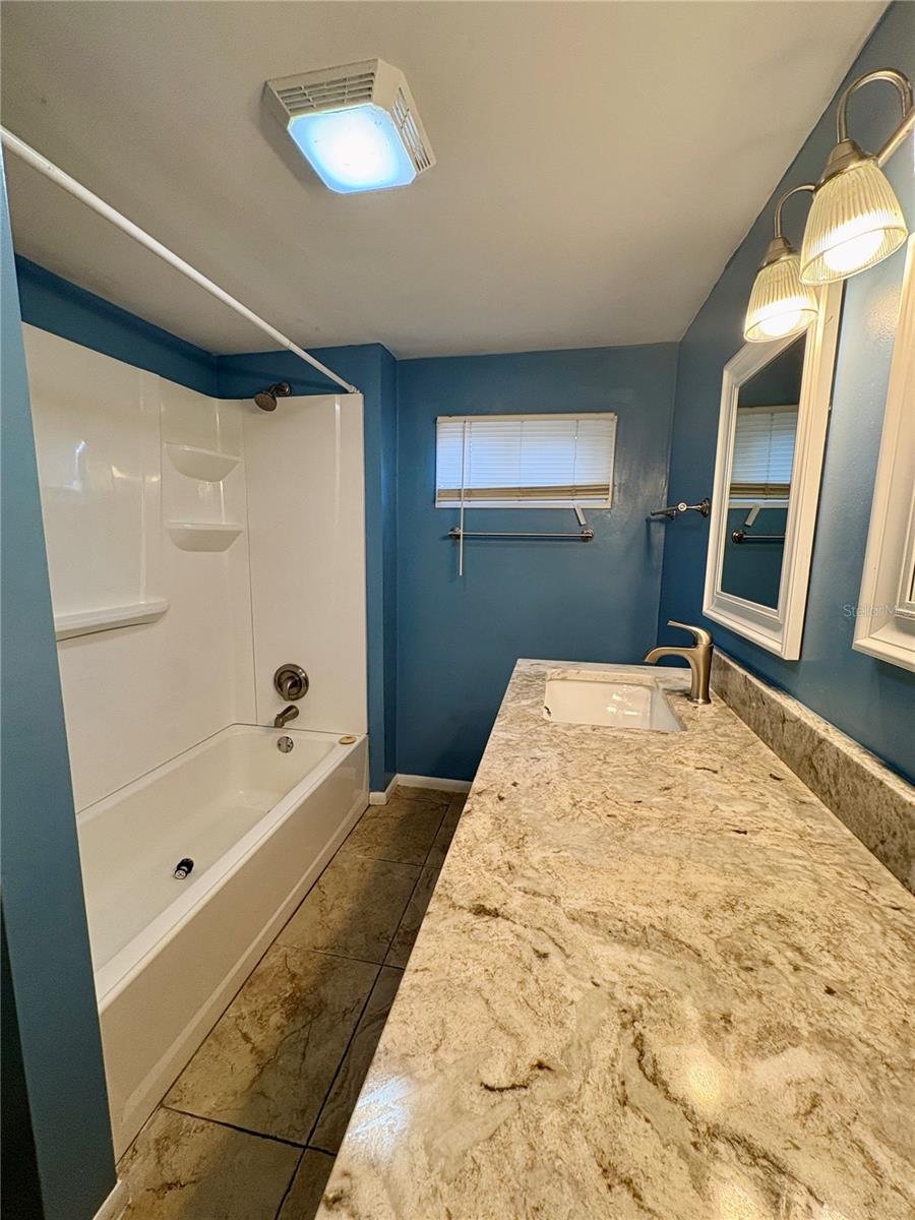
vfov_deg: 102.1
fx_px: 493
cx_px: 458
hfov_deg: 85.7
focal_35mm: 14
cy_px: 610
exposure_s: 1/120
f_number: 2.2
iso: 160
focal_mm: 2.22
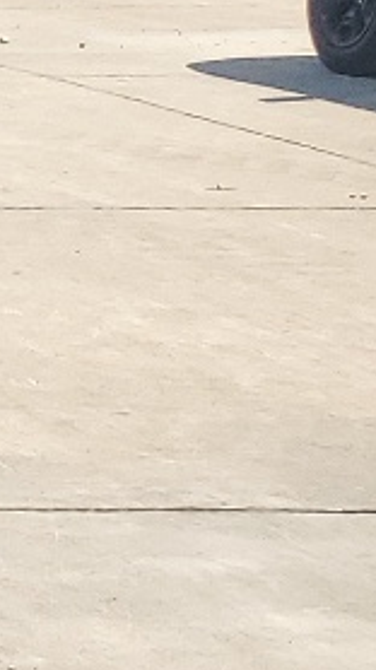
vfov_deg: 13.1
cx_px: -1504
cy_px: 530
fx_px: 2894
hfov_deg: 5.5
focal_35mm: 163
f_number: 1.5
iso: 50
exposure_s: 1/2000
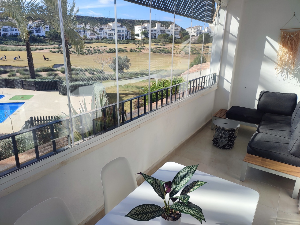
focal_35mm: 25
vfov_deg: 54.9
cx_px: 150
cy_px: 112
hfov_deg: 69.4
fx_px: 217
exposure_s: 1/411
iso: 50
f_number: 1.9
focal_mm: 6.04
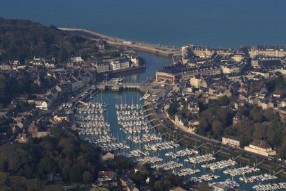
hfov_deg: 16.5
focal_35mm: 124
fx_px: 985
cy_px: 95
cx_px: 143
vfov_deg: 11.0
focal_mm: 122
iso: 400
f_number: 10
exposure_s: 1/800
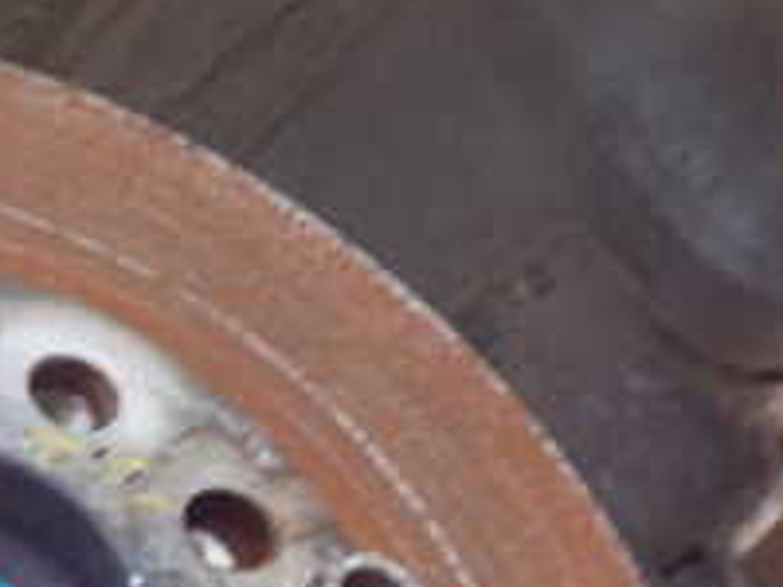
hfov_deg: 21.4
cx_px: 133
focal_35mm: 90
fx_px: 2036
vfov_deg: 15.5
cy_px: 806
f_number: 2.3
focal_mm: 5.4
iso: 200
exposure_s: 1/40
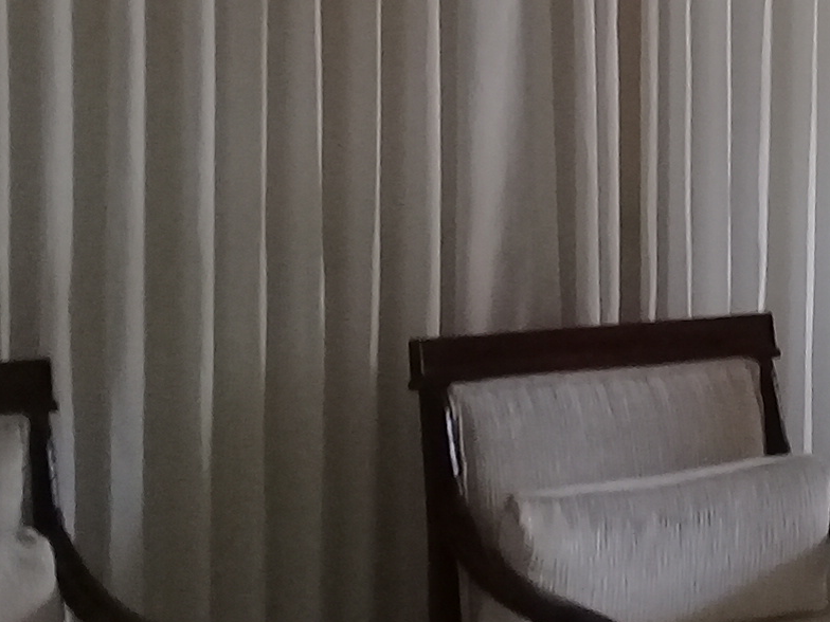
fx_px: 3093
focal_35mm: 129
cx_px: 921
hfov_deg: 14.9
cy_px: 118
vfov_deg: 11.4
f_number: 2.2
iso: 160
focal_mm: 3.3
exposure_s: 1/40
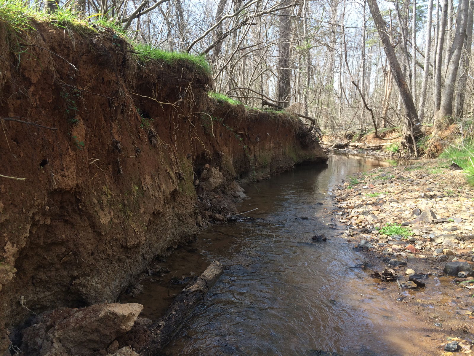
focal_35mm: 29
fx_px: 397
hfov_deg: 61.7
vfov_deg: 48.2
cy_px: 178
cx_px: 237
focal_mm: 4.15
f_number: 2.2
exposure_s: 1/243
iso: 32
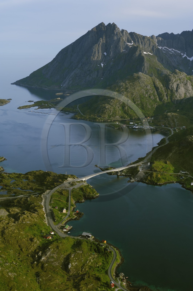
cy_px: 146
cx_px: 96
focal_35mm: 60
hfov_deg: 22.6
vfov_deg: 33.4
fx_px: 484
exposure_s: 1/800
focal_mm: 40
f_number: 3.5
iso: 100
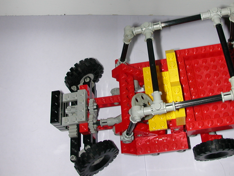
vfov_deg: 32.1
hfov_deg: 41.9
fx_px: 304
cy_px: 71
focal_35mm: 45
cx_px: 140
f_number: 4.5
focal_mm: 5.6
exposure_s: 1/59.9
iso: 100
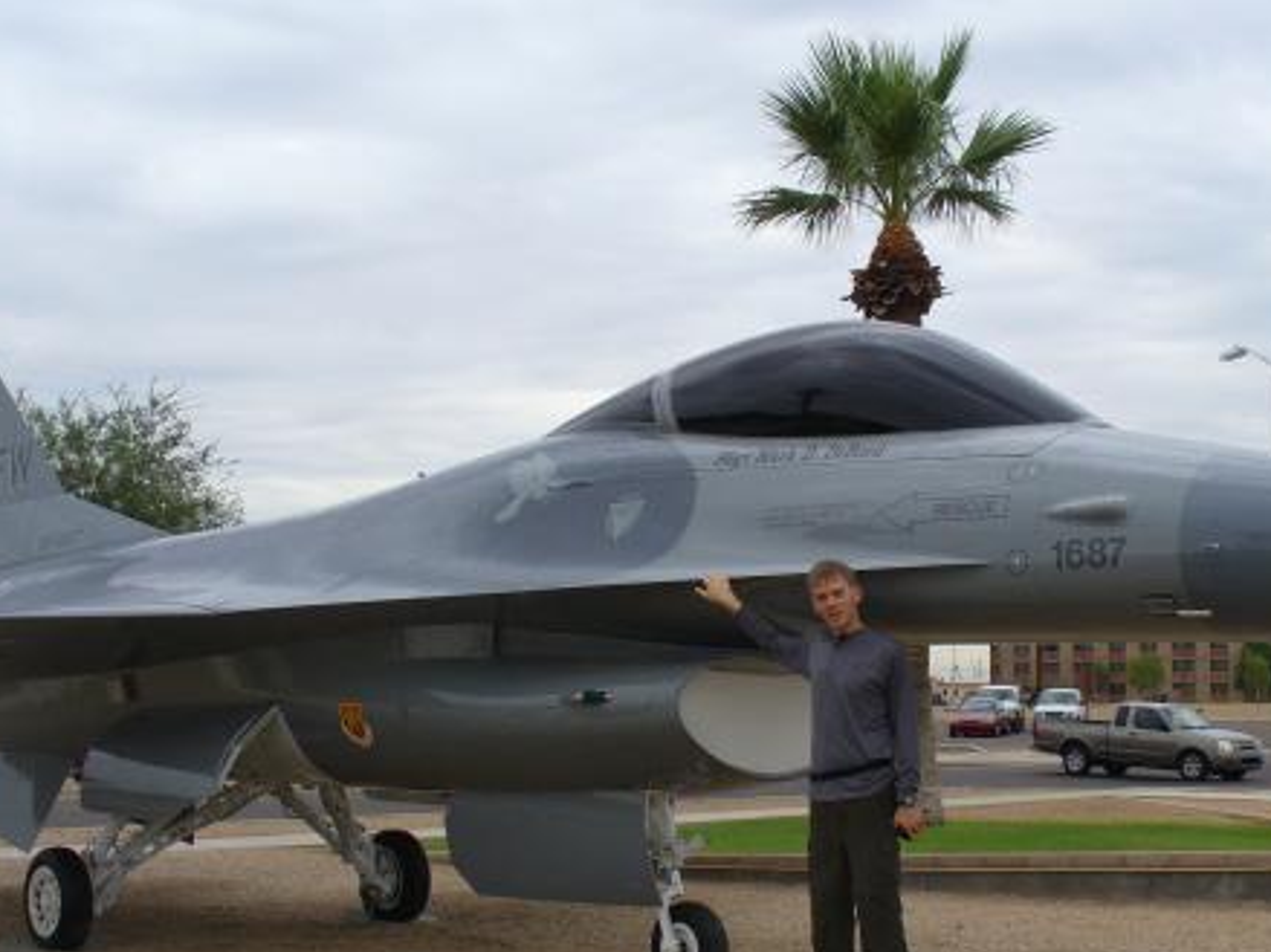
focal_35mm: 54
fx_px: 1982
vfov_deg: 26.9
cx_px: 756
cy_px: 596
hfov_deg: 35.4
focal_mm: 6.1
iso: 80
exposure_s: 1/160
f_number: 5.6
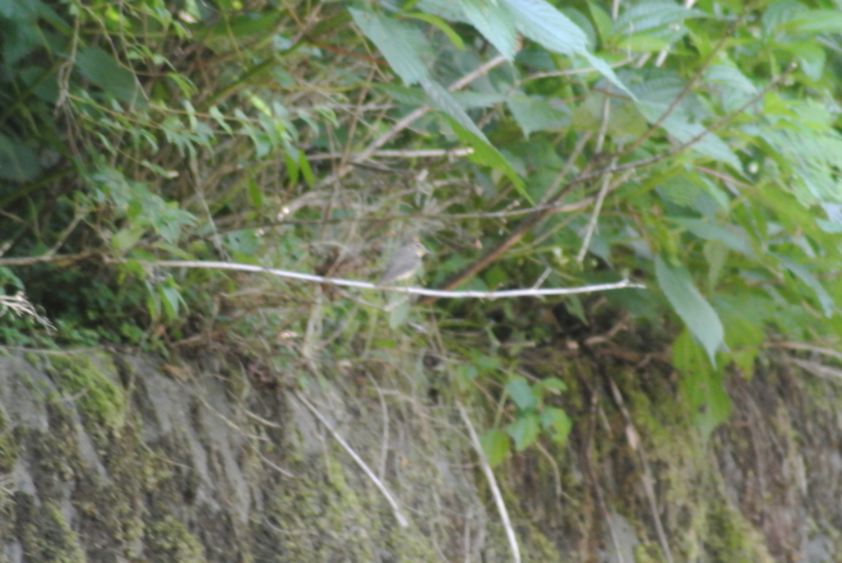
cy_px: 282
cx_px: 421
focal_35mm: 810
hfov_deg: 2.5
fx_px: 18963
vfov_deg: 1.7
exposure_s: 1/250
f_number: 5.6
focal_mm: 300
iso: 1600
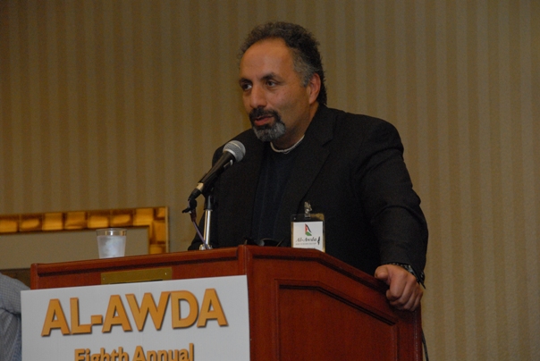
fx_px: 2928
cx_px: 270
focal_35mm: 195
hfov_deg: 10.5
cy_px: 180
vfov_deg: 7.1
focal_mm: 130
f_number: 8
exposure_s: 1/60
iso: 1250
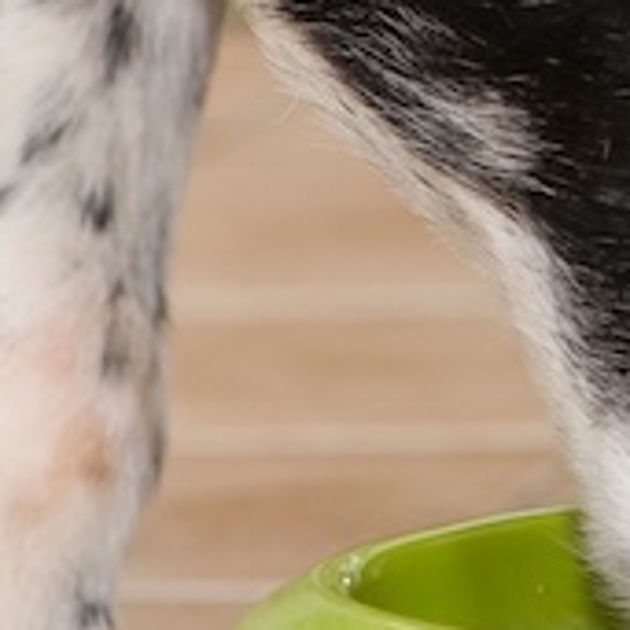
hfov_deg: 2.8
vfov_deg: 2.8
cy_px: -195
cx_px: 1341
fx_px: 12910
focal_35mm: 627
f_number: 5.6
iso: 400
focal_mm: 105
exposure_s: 1/250
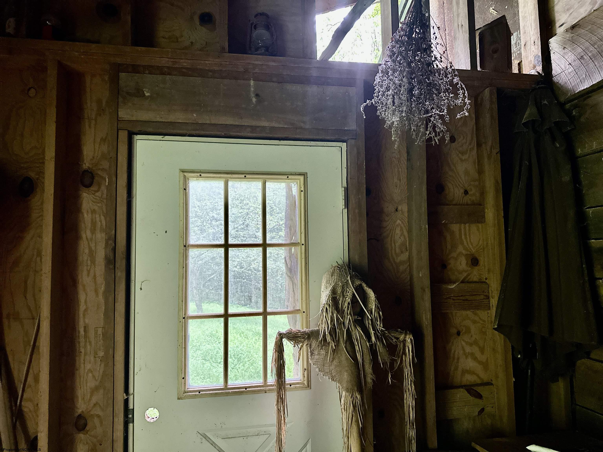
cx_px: 302
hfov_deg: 71.6
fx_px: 418
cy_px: 226
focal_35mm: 24
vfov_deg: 56.8
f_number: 1.78
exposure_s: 1/54
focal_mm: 6.86
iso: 1000
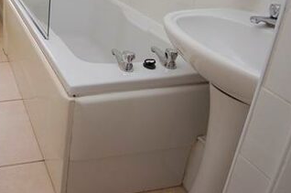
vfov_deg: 34.5
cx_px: -1
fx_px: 266
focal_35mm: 33
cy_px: -18
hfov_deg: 47.4
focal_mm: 10
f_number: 5
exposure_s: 1/100
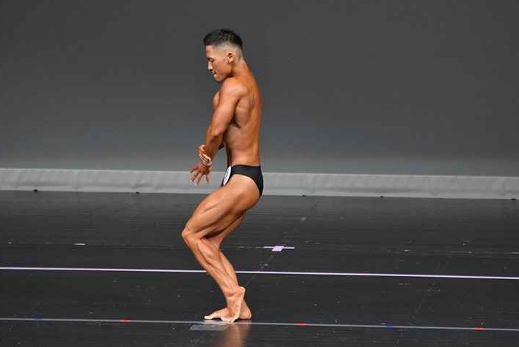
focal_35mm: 408
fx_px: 5883
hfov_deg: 5.1
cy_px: 175
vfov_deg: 3.4
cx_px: 279
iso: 4000
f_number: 5.6
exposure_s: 1/400
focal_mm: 250
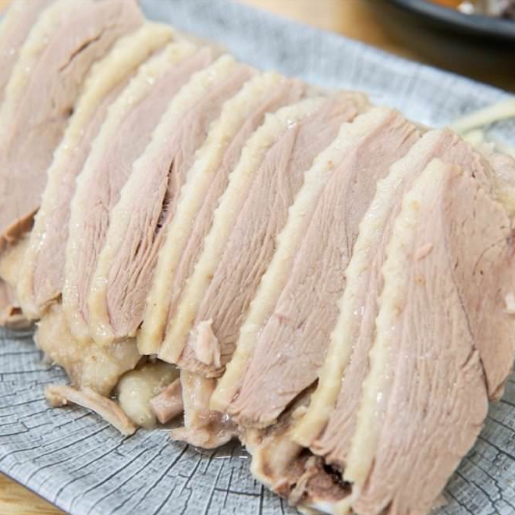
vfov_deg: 29.6
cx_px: 311
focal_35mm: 58
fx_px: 976
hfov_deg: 29.5
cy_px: 260
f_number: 4
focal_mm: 30
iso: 640
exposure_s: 1/60
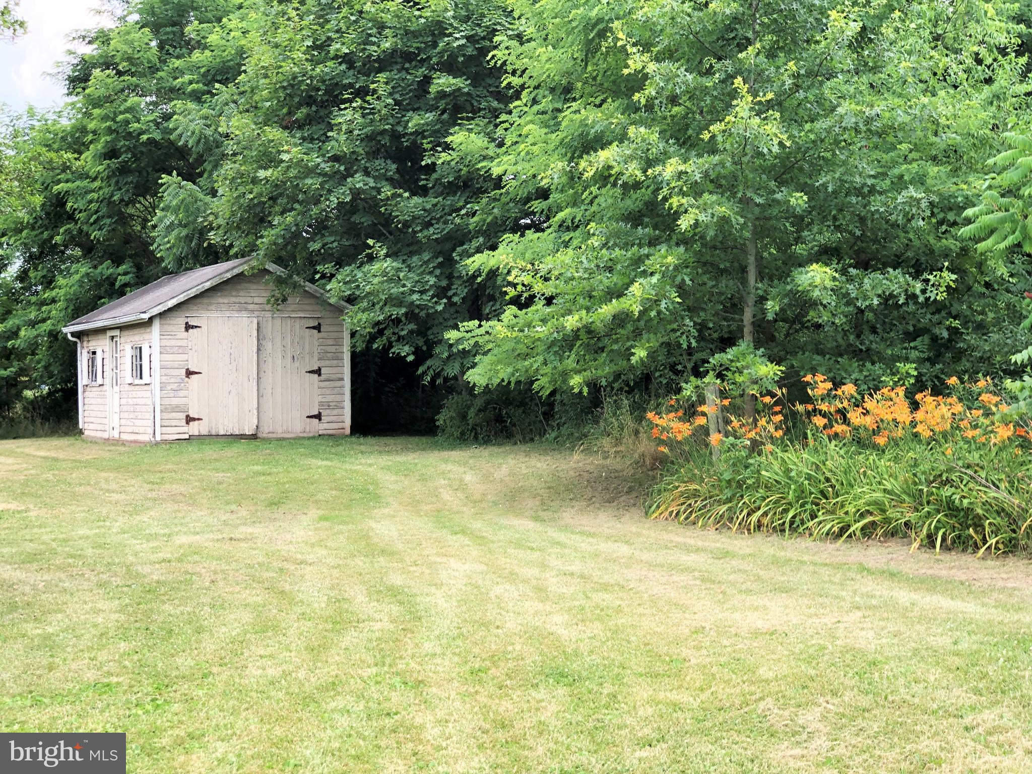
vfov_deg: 25.7
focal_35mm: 57
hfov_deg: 33.8
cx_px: 516
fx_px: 1699
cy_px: 387
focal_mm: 6.6
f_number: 2.8
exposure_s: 1/127
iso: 20
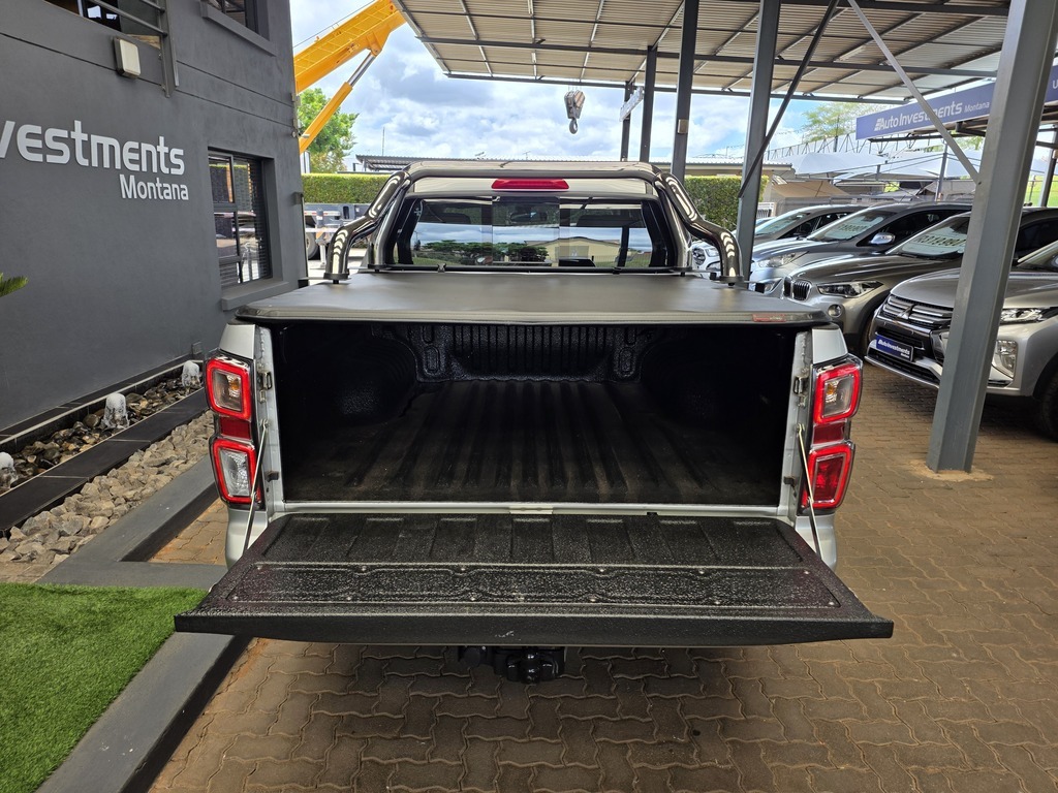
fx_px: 703
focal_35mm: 23
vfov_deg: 58.9
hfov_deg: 73.9
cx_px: 529
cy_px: 396
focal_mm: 6.25
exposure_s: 1/1410
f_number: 1.7
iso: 80
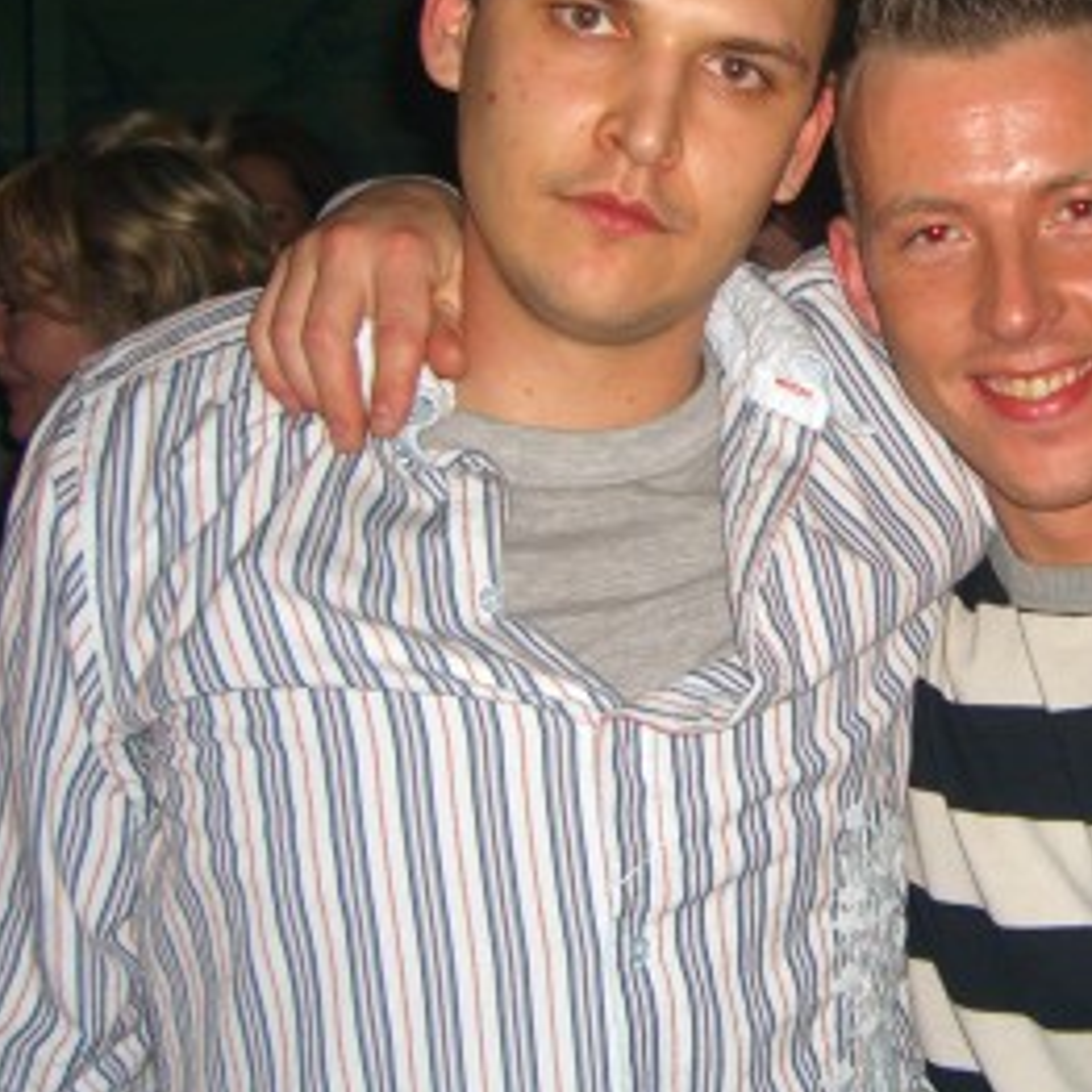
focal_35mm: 77
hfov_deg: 21.9
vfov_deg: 22.4
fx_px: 2748
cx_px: 1021
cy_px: 375
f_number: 2.8
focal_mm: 7.9
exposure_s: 1/60
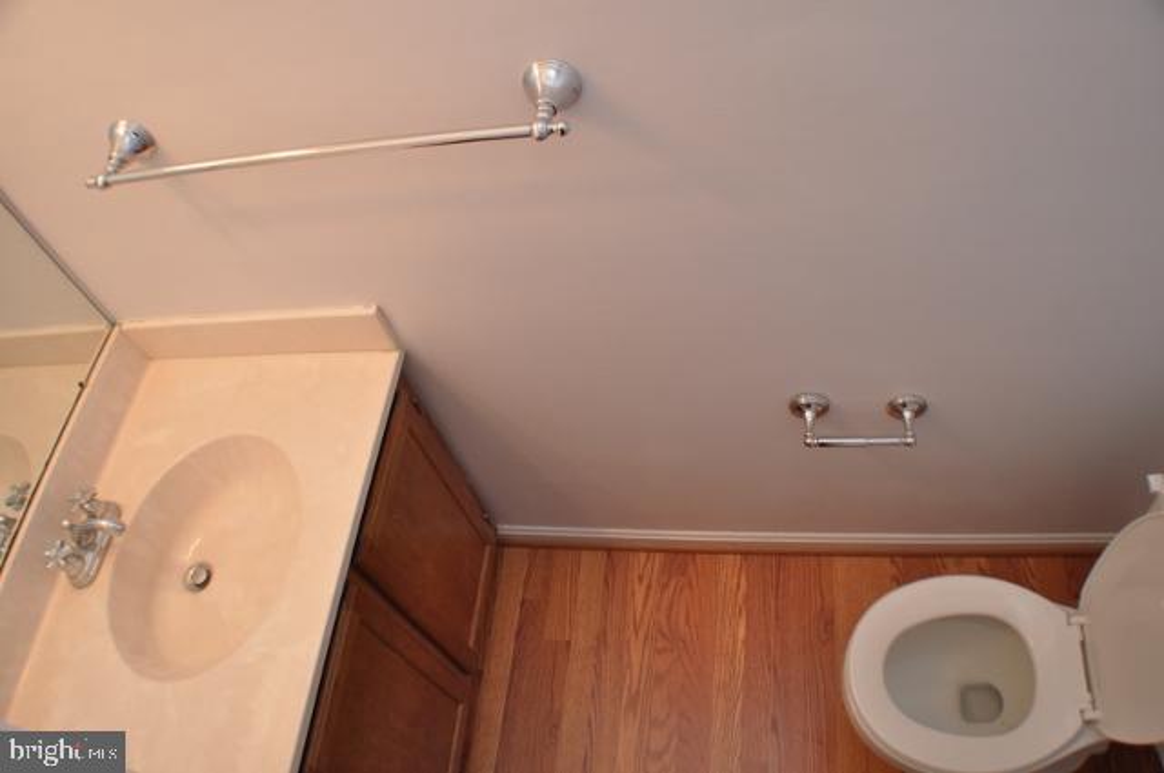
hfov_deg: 57.3
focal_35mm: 33
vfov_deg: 39.9
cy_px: 386
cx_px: 582
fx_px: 1066
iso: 360
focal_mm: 22
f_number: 4
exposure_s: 1/30
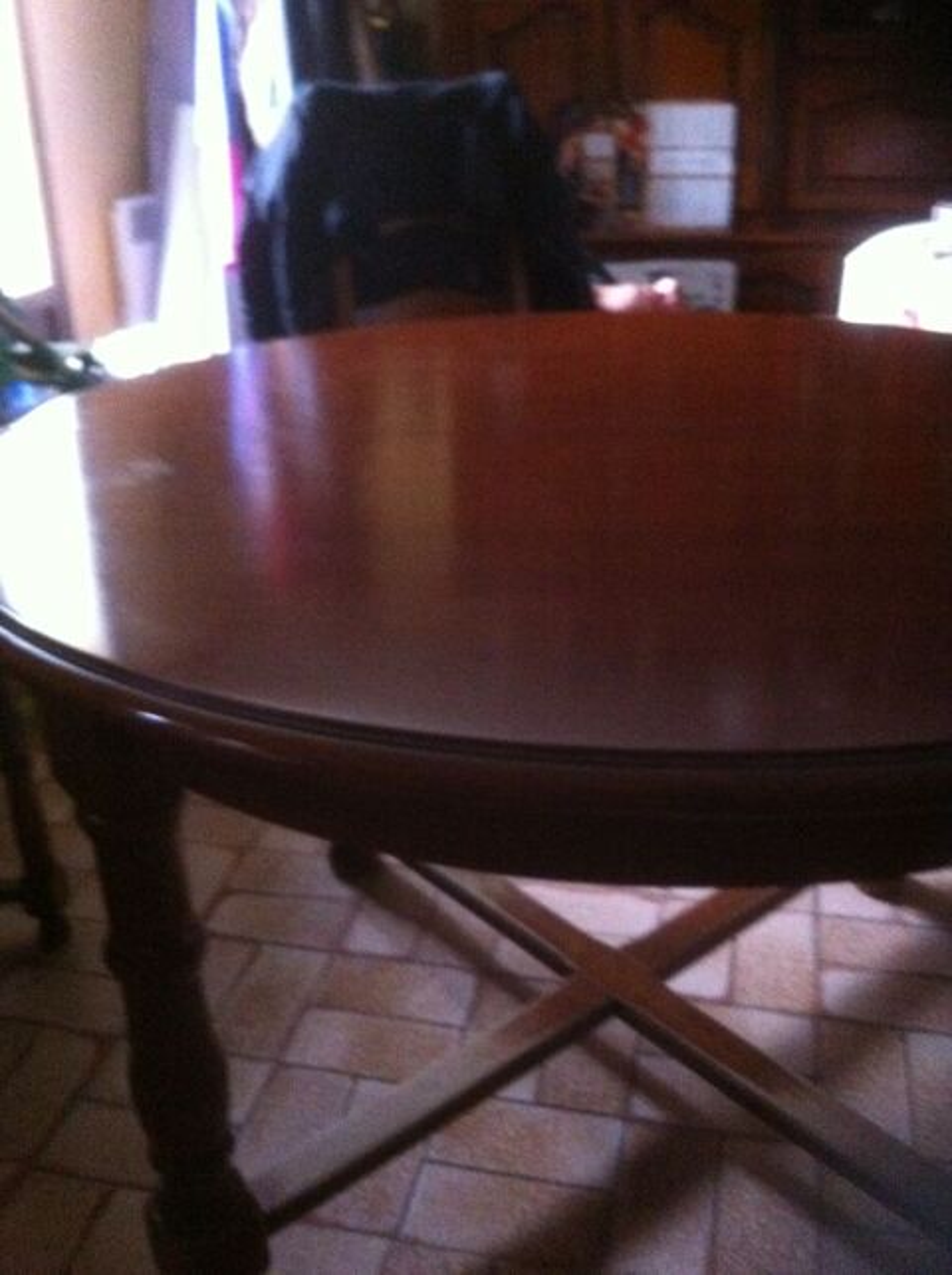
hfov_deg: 40.6
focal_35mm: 35
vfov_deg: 52.7
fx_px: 1287
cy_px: 638
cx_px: 476
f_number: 2.8
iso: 1000
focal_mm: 3.85
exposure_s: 1/15
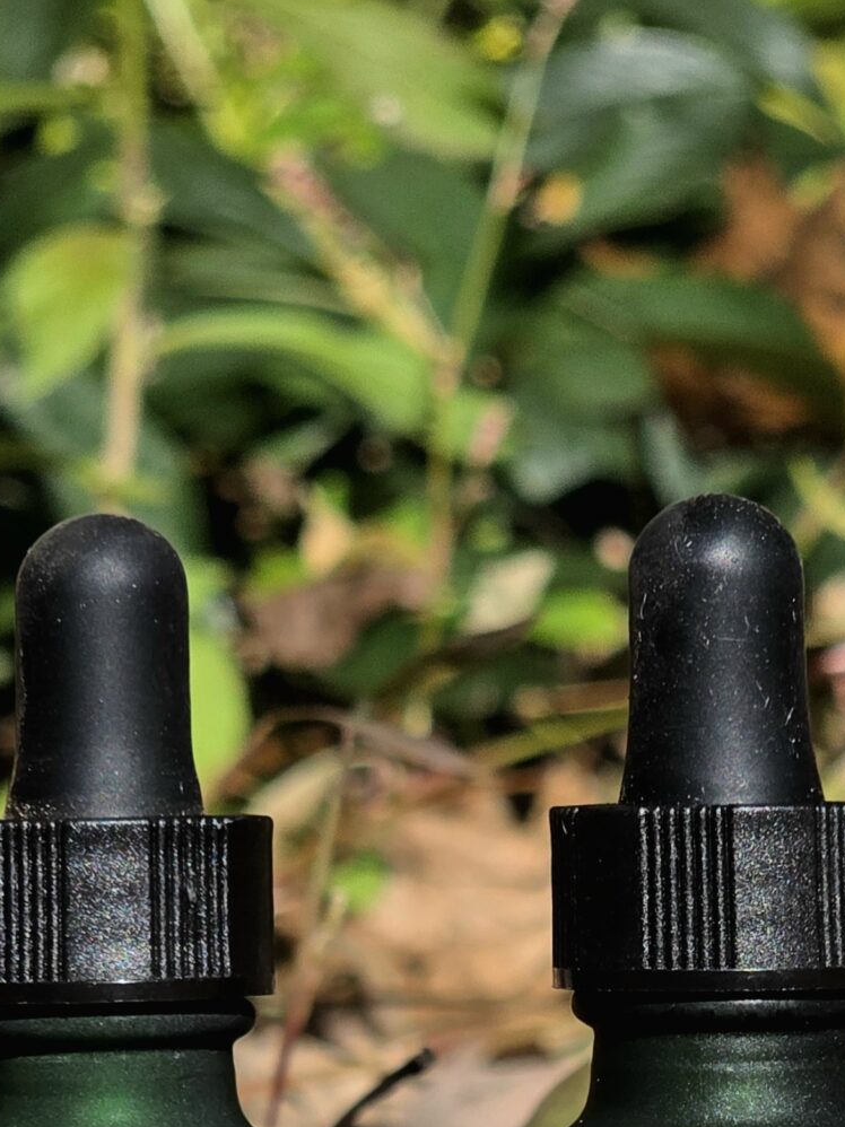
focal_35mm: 177
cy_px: 1282
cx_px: 497
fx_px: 5763
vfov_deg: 11.0
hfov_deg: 8.4
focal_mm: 7.9
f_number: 2.4
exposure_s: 1/2000
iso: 50
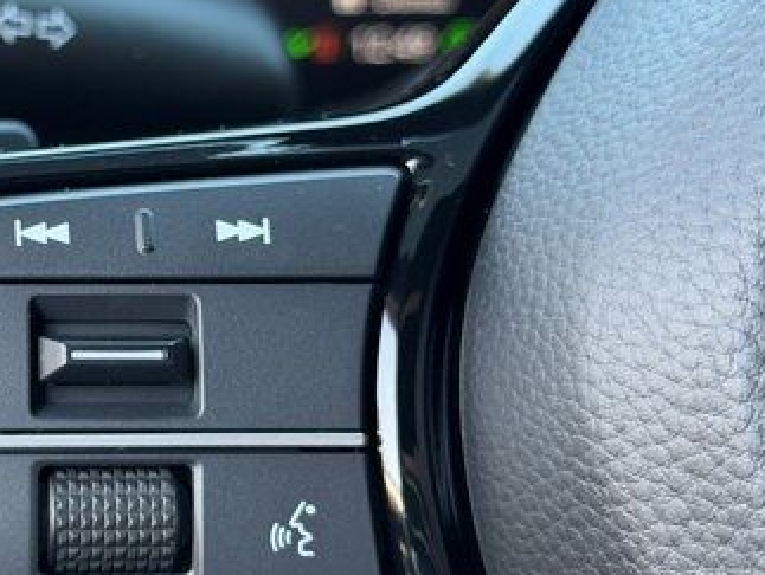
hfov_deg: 20.3
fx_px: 2102
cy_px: 331
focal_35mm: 95
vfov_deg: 15.6
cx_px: 104
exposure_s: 1/77
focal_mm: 6.76
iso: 100
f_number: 1.78
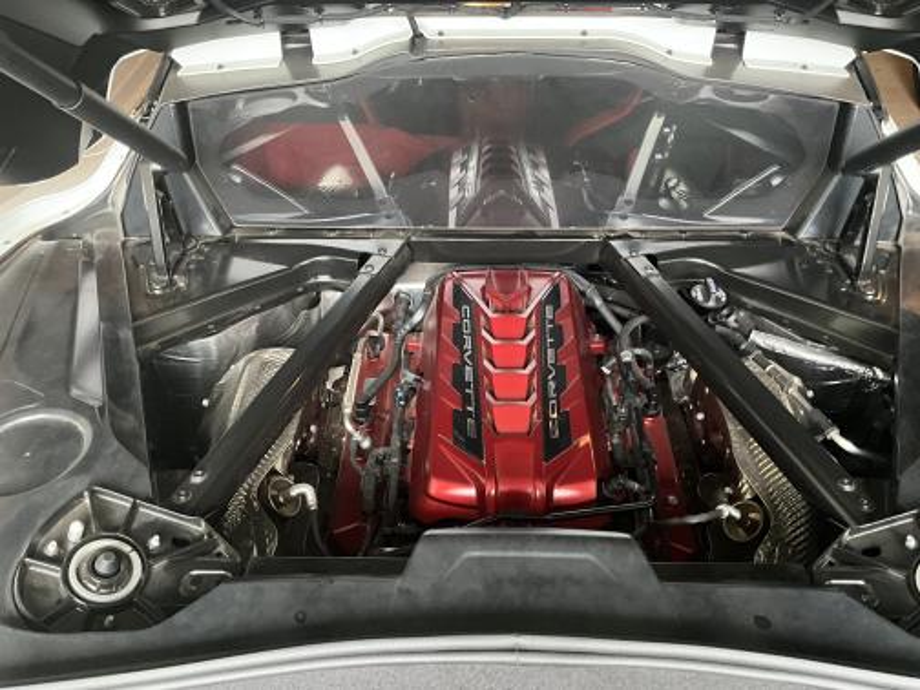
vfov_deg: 48.2
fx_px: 771
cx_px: 460
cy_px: 345
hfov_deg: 61.7
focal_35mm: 29
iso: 400
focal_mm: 3
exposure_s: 1/30
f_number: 1.8
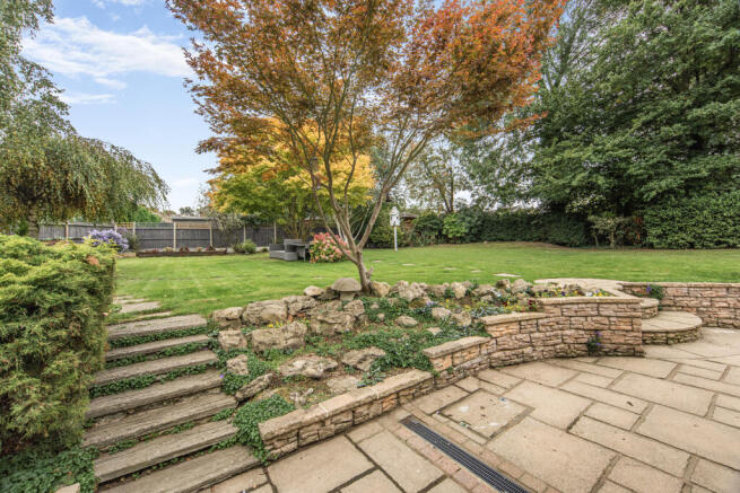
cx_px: 370
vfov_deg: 67.4
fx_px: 370
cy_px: 246
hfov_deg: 90.0
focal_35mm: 18
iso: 80
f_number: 8
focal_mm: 18
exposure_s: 1/40
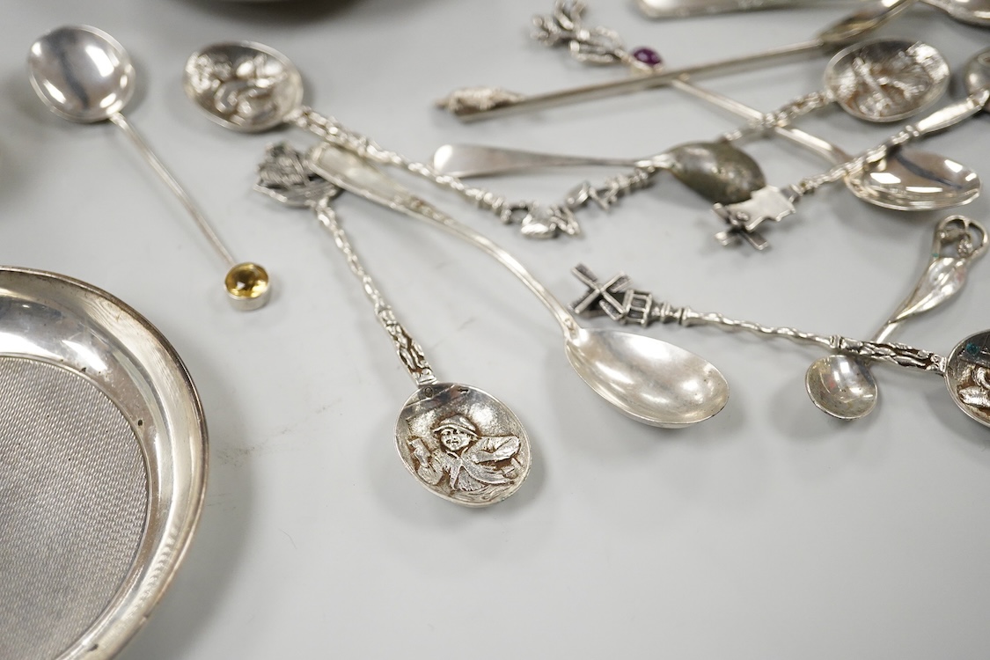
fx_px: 1237
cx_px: 495
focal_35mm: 45
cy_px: 330
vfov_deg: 29.9
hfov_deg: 43.6
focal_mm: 30
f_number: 3.5
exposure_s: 1/640
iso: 2500
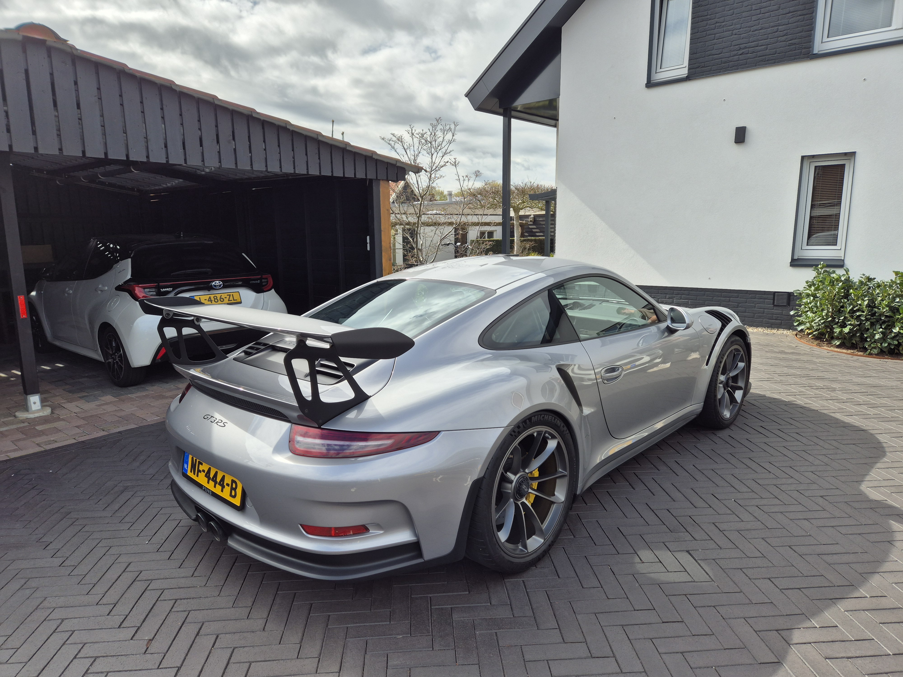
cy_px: 338
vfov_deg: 58.9
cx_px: 452
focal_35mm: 23
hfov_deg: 73.9
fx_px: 600
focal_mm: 5.4
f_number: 1.8
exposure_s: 1/2040
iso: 25
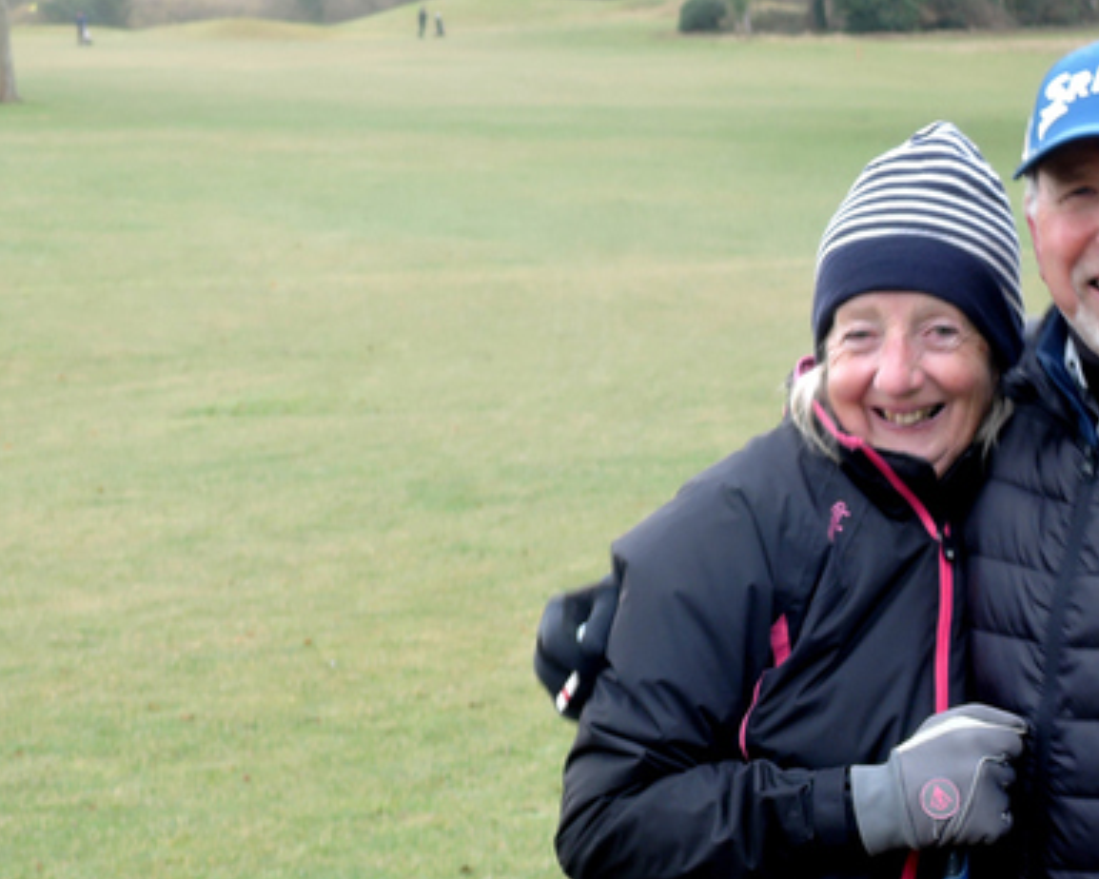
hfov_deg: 12.8
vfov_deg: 10.2
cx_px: 691
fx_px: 4911
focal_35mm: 151
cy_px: 552
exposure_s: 1/30
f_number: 4.5
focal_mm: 18.2
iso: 125
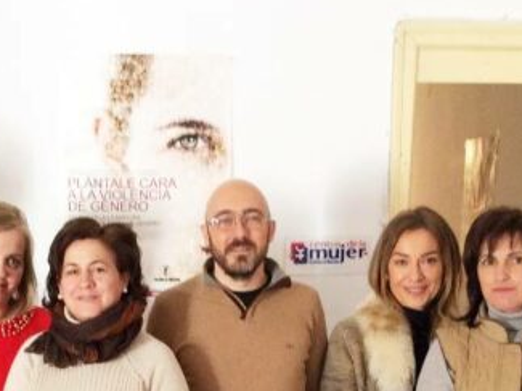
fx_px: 1175
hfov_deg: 24.9
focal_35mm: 78
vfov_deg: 18.1
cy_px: 444
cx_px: 156
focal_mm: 3.3
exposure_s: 1/24
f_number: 2.4
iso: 100
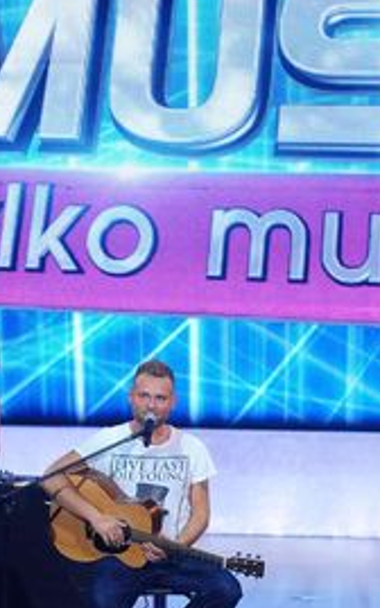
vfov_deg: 5.1
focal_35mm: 411
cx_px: 224
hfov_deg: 3.2
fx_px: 6814
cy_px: 336
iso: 2000
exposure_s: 1/200
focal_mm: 170
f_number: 4
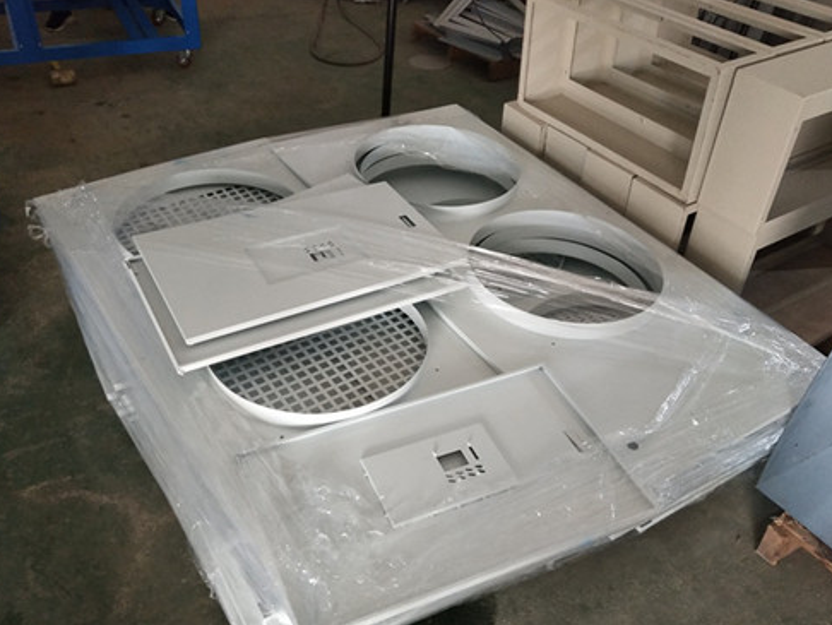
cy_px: 354
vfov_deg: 38.6
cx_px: 407
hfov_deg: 50.1
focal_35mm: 37
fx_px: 890
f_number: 1.8
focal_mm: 3.95
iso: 449
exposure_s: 1/50
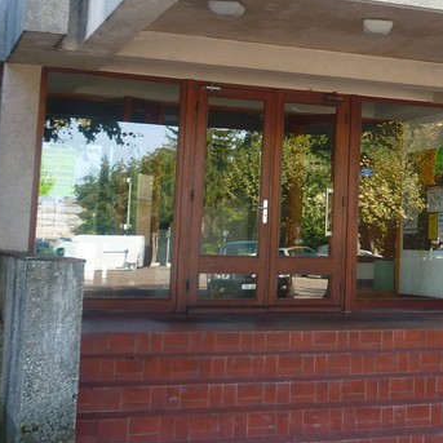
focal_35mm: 68
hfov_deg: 24.5
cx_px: 413
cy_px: 108
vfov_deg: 25.1
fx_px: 985
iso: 100
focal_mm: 5.5
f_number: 2.8
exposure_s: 1/125
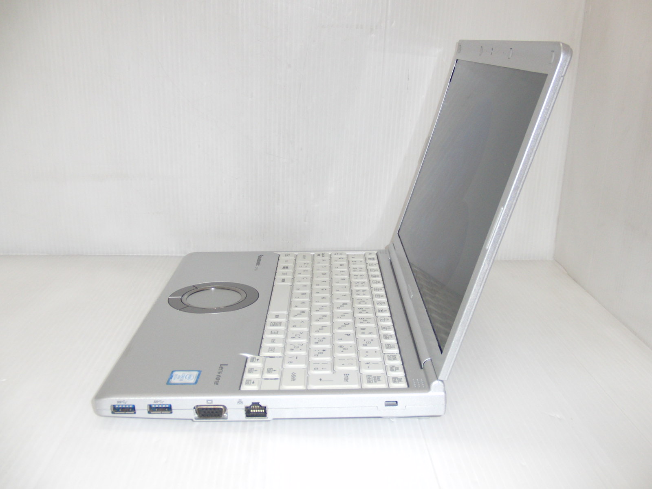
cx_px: 326
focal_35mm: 37
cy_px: 244
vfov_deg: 38.7
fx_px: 697
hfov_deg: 50.1
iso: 320
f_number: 3.6
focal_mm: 6.42
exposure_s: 1/80
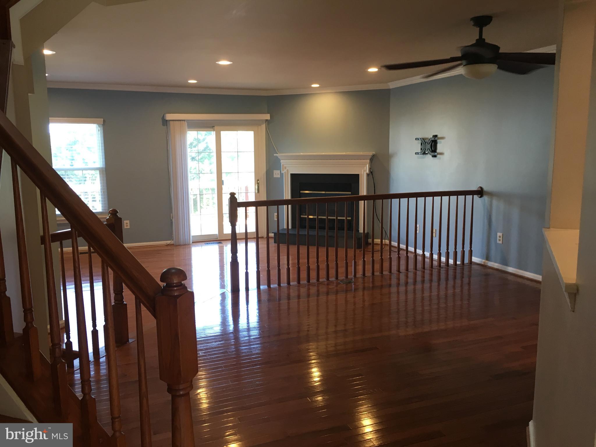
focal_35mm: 29
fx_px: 499
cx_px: 298
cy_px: 224
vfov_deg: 48.2
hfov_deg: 61.7
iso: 64
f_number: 2.2
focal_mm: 4.15
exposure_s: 1/30
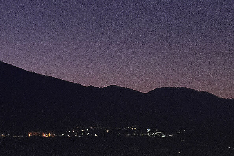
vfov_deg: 7.8
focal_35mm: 177
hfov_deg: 11.5
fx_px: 1150
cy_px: 93
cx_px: 242
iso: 1600
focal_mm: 29.6
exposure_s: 1
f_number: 4.5
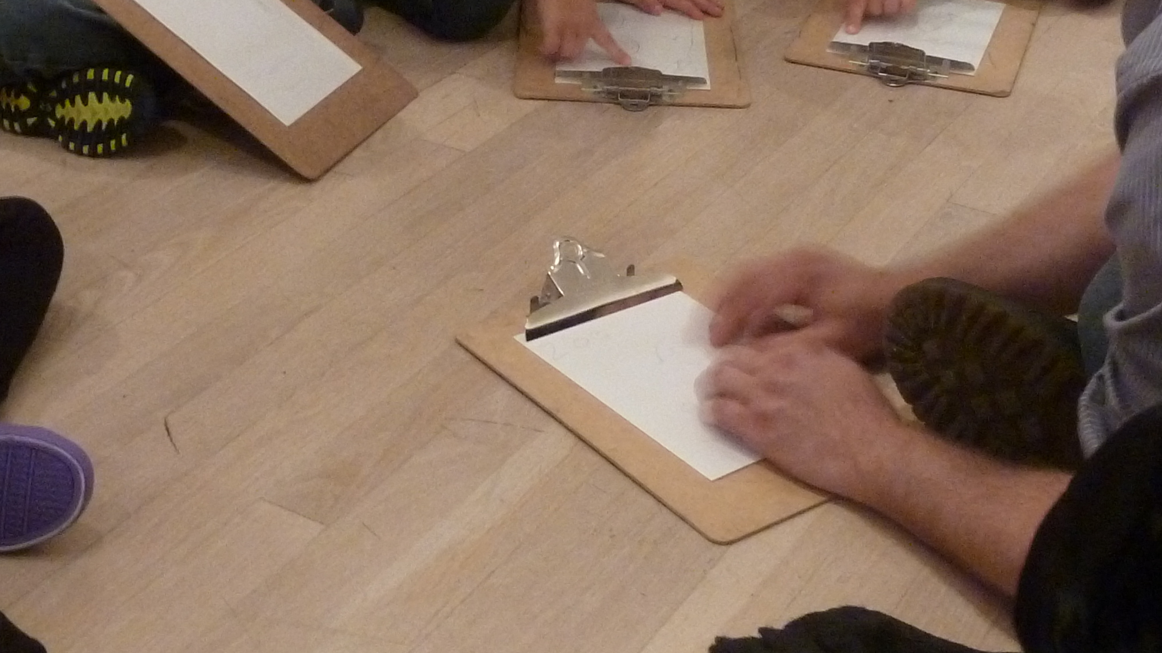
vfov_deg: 19.4
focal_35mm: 61
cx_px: 548
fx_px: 1879
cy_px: 79
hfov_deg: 34.3
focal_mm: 4.7
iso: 400
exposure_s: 1/3.2
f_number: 3.4
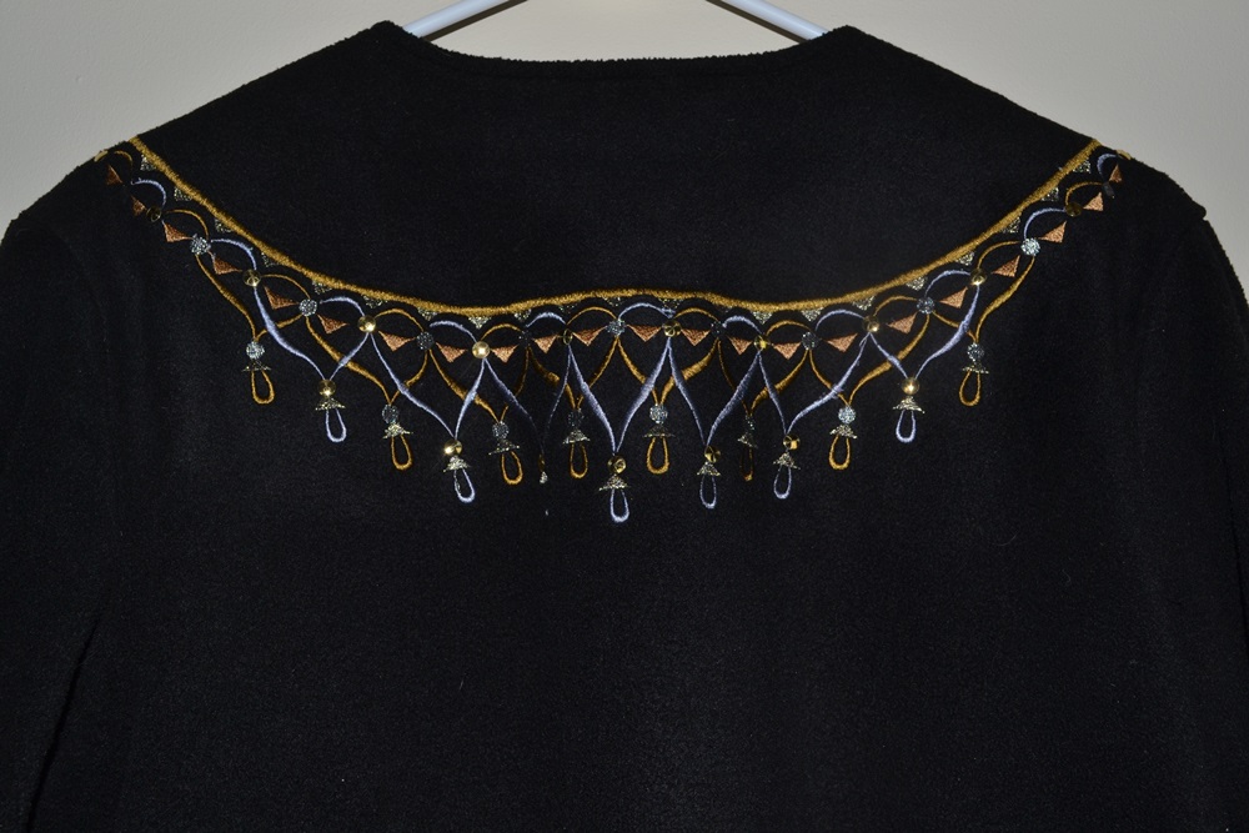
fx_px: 1249
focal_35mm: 36
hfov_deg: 53.1
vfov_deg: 36.9
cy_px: 416
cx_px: 624
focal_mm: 24
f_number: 8
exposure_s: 1/60
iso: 100
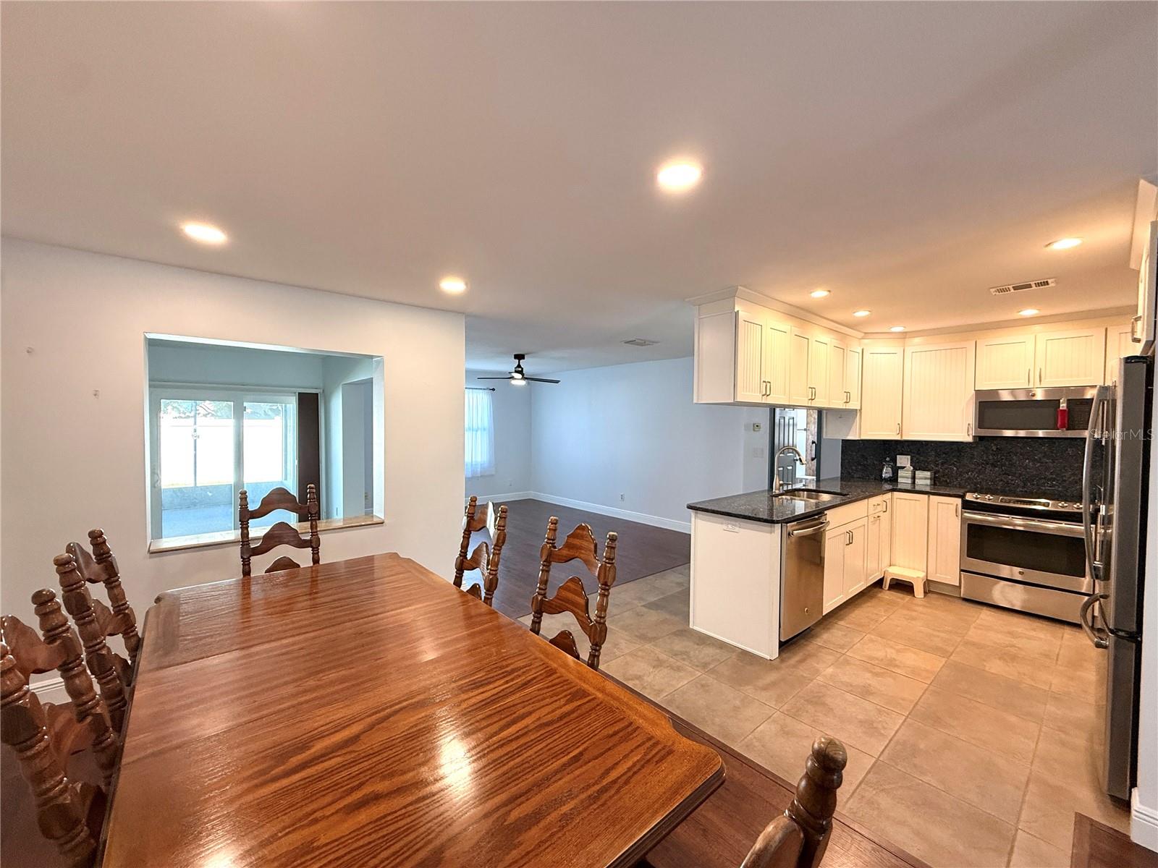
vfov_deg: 85.7
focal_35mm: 14
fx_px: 468
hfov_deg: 102.1
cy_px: 434
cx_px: 579
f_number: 2.2
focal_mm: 2.22
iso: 250
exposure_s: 1/120
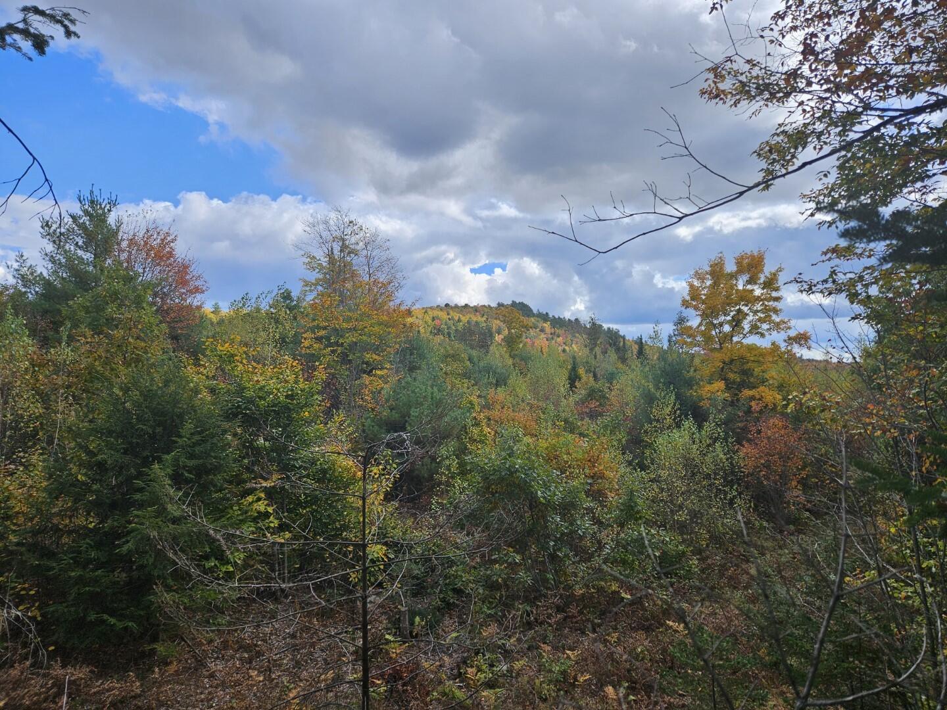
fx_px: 629
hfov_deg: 73.9
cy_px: 355
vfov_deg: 58.9
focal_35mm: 23
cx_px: 474
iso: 25
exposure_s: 1/1283
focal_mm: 5.4
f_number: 1.8
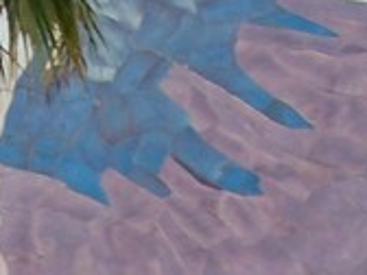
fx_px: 3064
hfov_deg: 6.8
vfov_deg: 5.0
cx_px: 100
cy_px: 695
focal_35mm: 289
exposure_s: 1/400
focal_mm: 6.3
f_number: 2.8
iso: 80
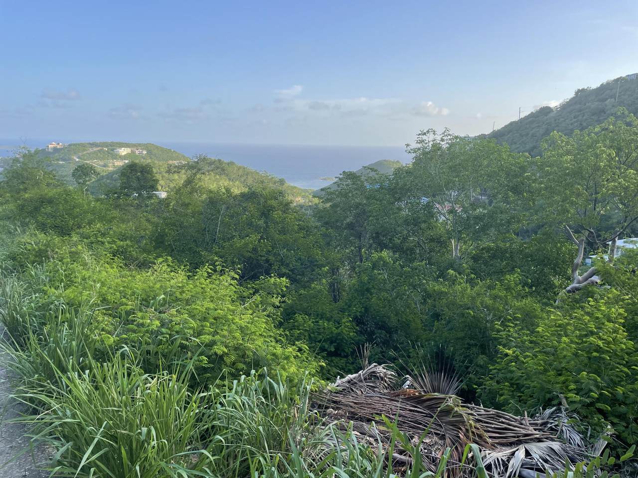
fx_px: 479
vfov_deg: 53.1
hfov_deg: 67.3
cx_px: 319
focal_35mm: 26
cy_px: 239
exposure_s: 1/1171
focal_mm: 4.2
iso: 32
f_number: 1.6
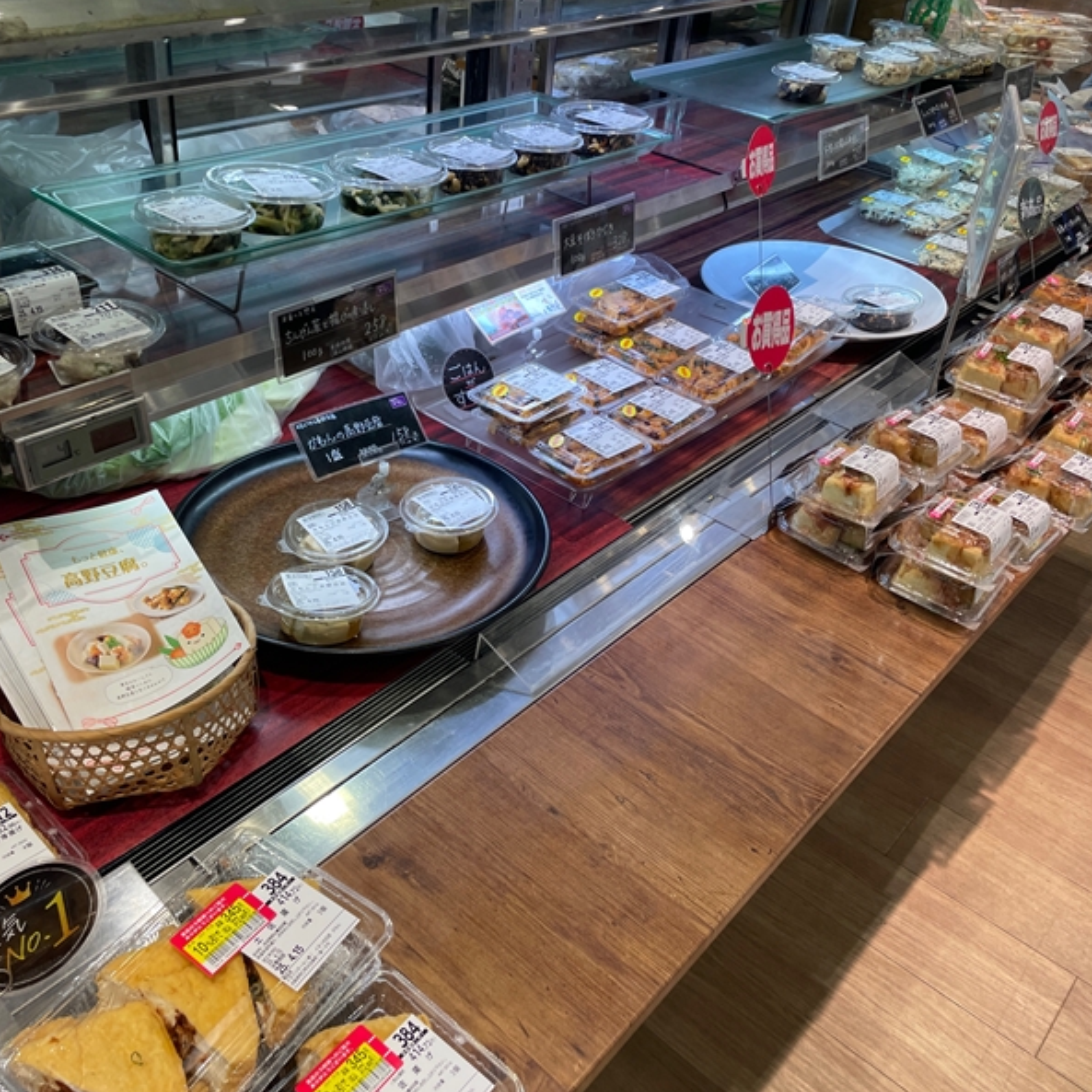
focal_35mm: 31
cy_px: 473
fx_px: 1106
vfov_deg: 52.4
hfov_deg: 52.5
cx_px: 543
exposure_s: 1/120
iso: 50
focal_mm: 4.2
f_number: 1.6
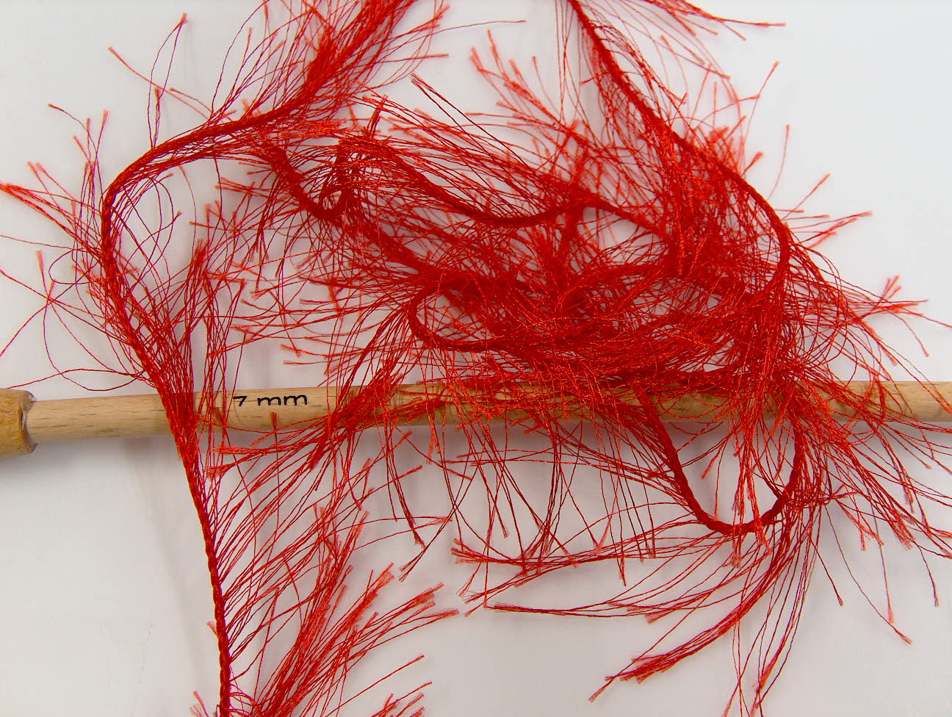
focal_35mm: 44
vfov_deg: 33.0
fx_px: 1212
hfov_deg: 42.9
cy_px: 358
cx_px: 476
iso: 200
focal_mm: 8.96
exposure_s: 1/9.78
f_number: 2.8
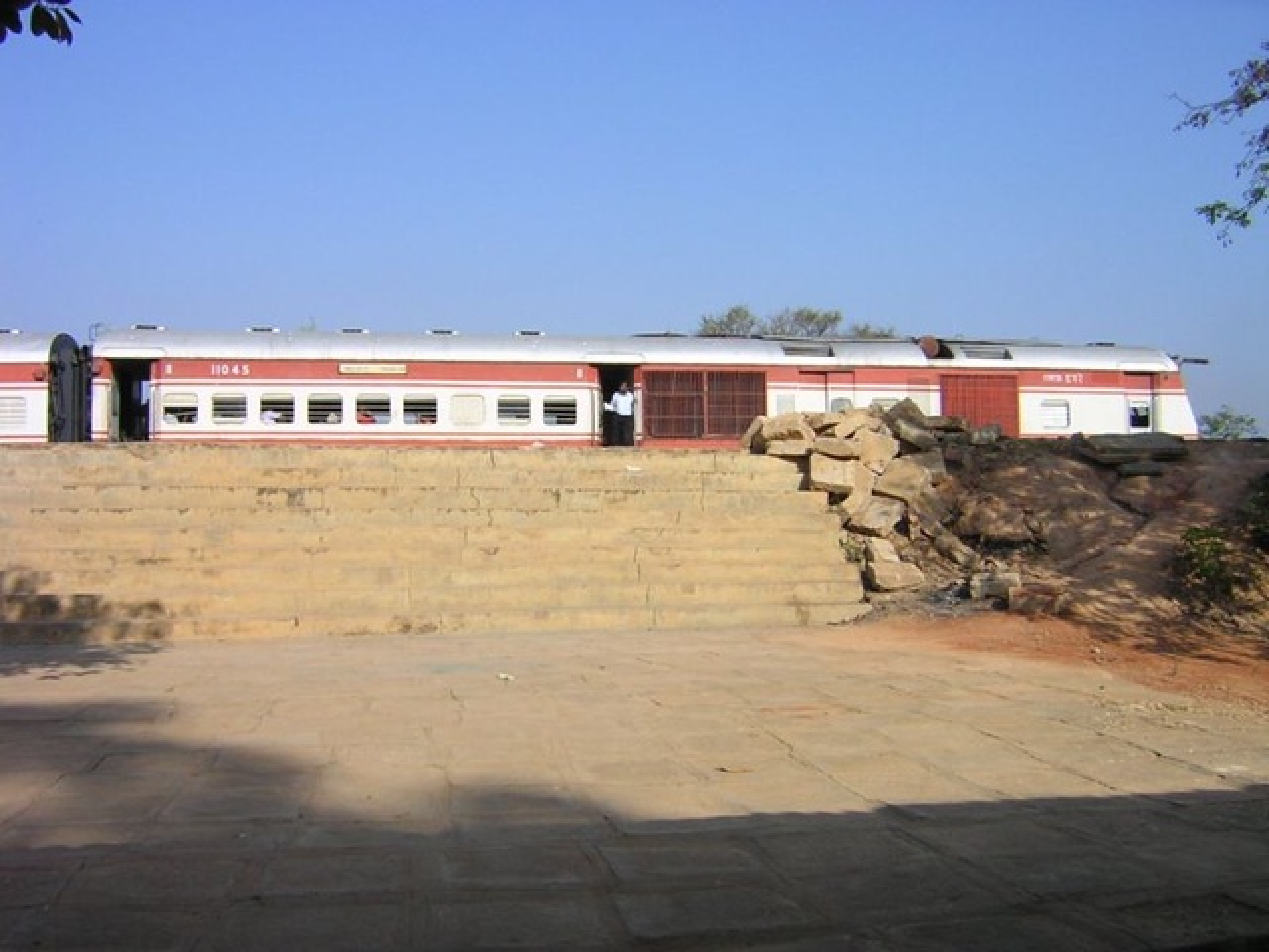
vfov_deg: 39.7
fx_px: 1320
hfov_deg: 51.4
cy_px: 476
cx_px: 634
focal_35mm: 36
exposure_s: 1/339
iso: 100
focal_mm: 4.7
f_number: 5.2
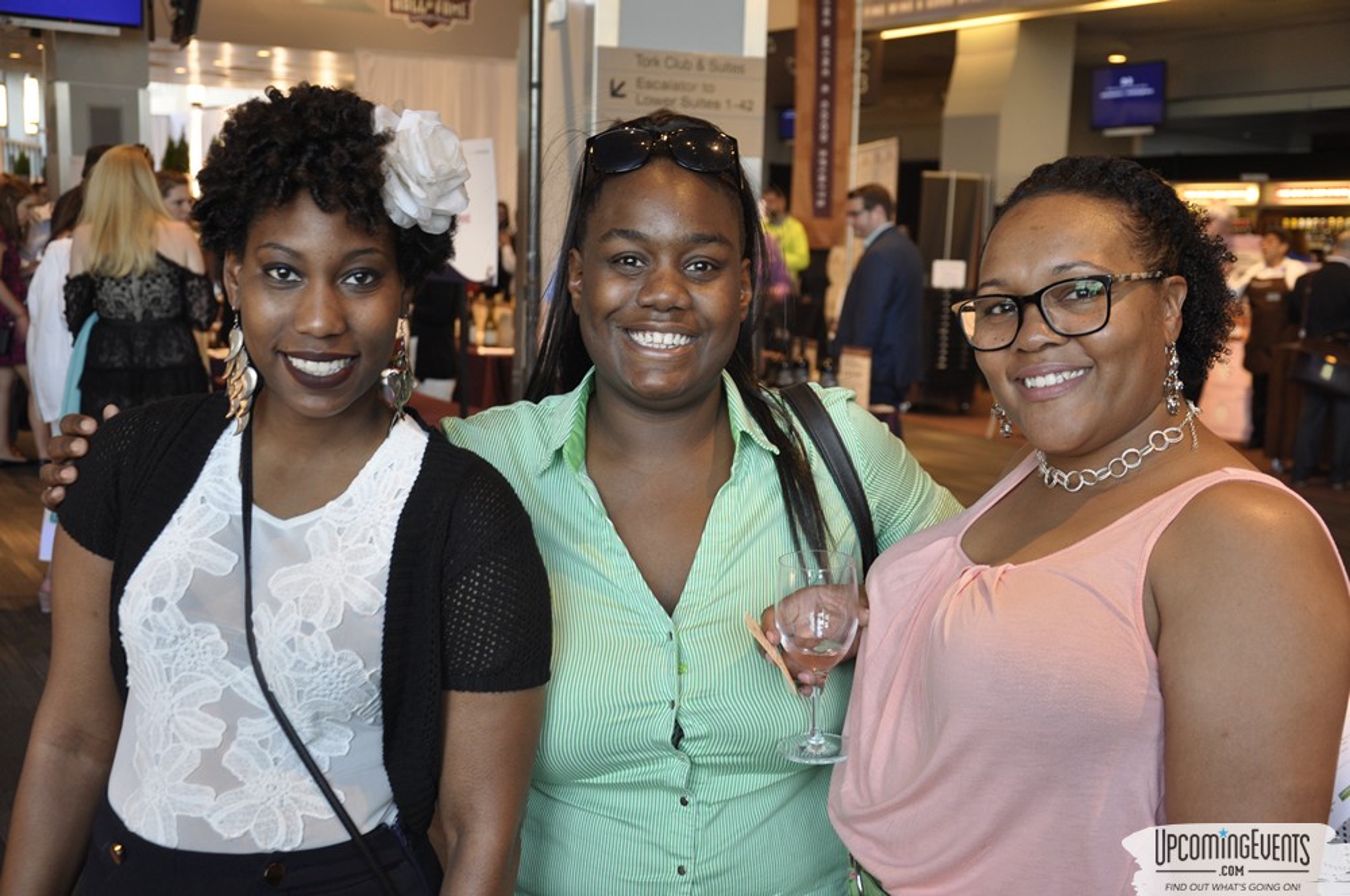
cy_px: 448
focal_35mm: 51
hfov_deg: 38.9
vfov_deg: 26.4
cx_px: 675
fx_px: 1910
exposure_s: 1/15
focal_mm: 34
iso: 400
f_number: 5
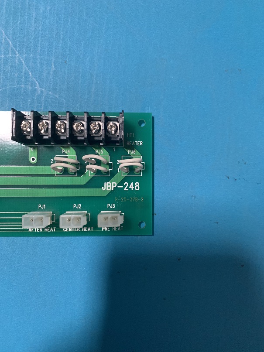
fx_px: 264
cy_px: 176
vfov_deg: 67.3
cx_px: 132
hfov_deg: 53.1
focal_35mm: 26
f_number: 1.8
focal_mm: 4.25
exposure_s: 1/60
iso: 400
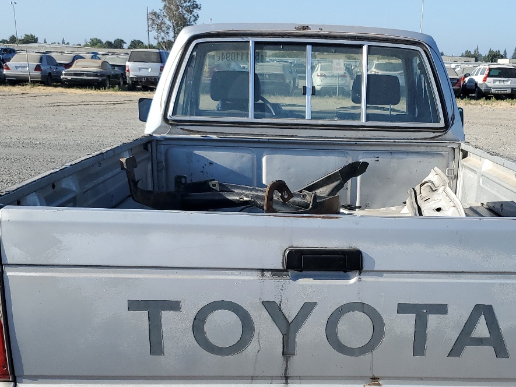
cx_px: 337
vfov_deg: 30.1
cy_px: 316
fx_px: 701
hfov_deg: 40.0
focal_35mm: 47
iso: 50
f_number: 1.5
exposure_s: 1/2500
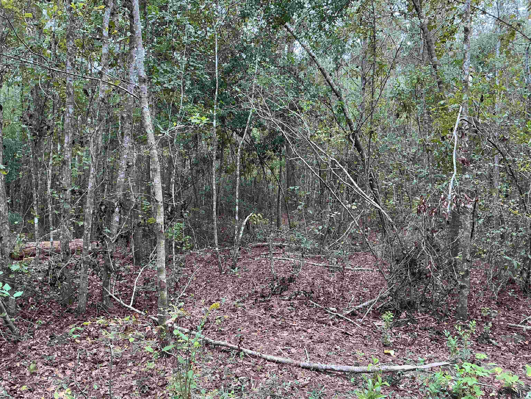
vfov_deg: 48.2
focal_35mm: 29
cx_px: 266
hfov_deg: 61.7
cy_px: 200
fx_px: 445
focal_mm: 3
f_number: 1.8
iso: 40
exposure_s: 1/120
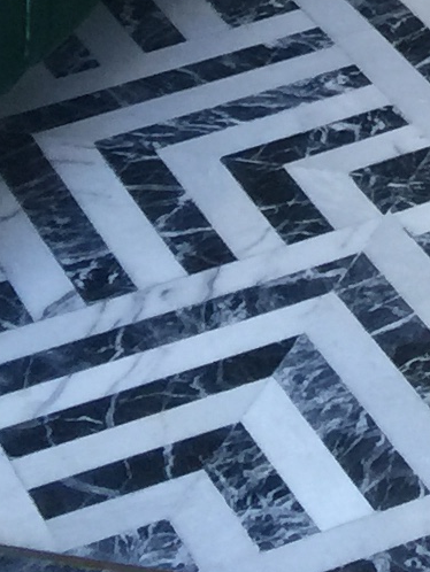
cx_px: 799
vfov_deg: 8.5
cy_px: -1189
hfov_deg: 7.6
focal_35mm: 190
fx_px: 3144
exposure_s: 1/15
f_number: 2.2
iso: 32
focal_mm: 4.15
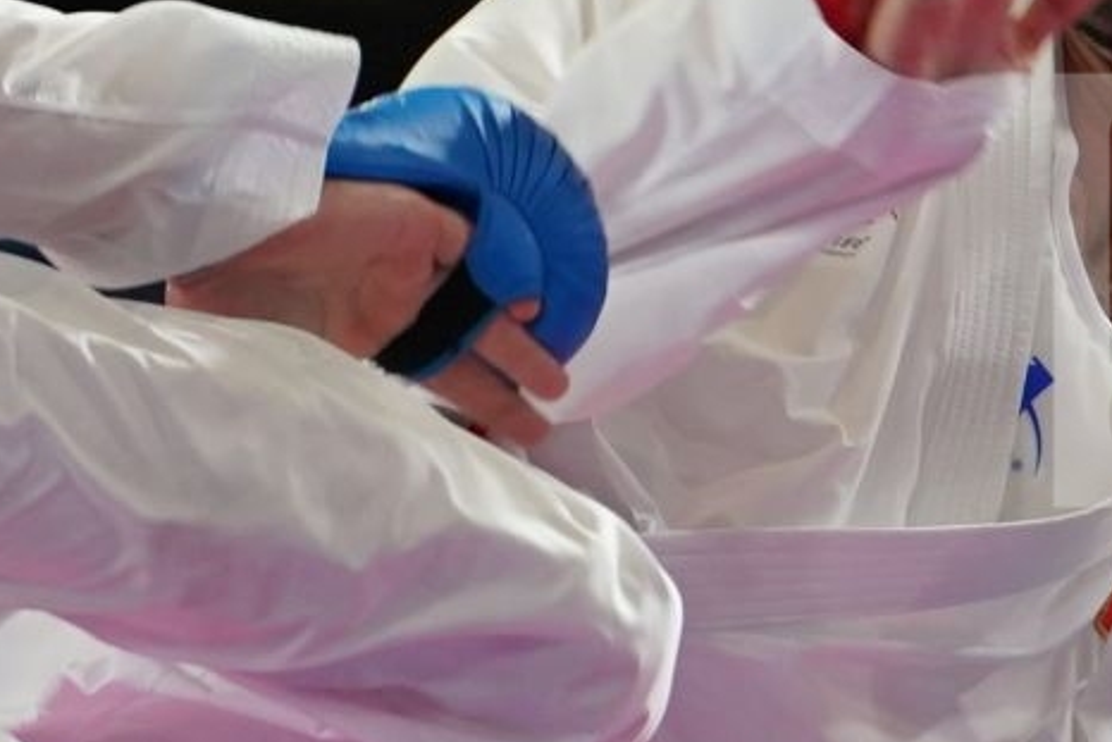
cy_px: 291
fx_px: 35778
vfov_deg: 1.2
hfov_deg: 1.8
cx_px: 468
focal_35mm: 1158
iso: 1000
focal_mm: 200
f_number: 2.8
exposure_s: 1/1000
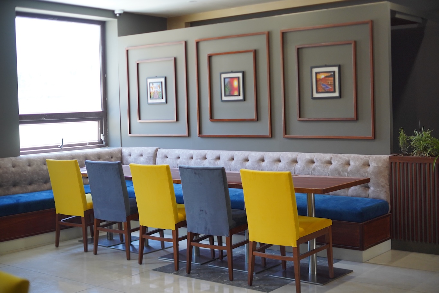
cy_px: 146
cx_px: 220
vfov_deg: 27.0
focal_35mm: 50
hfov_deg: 39.6
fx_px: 610
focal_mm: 50
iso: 1250
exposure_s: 1/400
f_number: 2
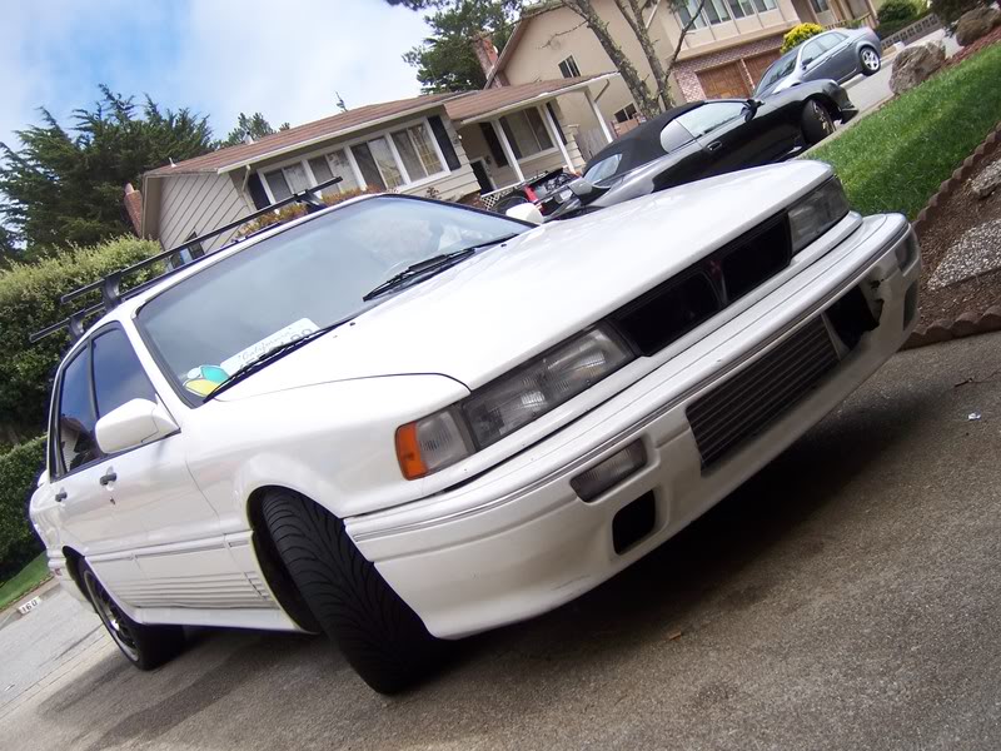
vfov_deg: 39.7
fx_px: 1041
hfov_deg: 51.4
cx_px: 500
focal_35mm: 36
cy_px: 376
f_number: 2.8
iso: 80
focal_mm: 6.2
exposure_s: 1/800
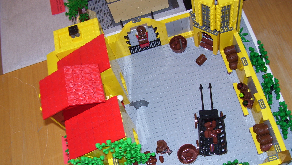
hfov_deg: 50.5
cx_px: 145
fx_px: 310
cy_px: 111
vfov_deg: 29.5
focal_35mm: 40
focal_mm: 6
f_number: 2.7
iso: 80
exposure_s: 1/60
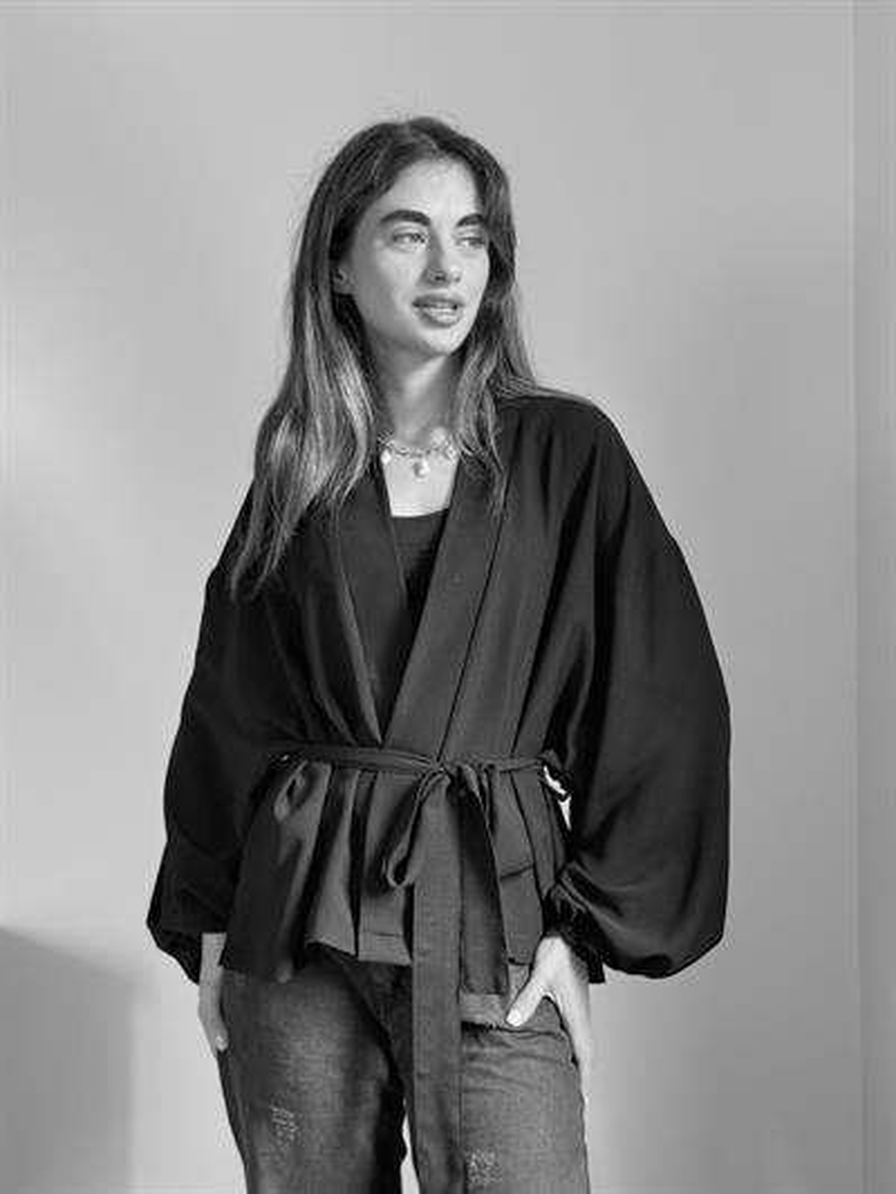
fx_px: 1656
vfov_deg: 39.6
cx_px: 448
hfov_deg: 30.3
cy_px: 597
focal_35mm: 48
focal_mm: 6.76
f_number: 1.78
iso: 250
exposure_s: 1/56
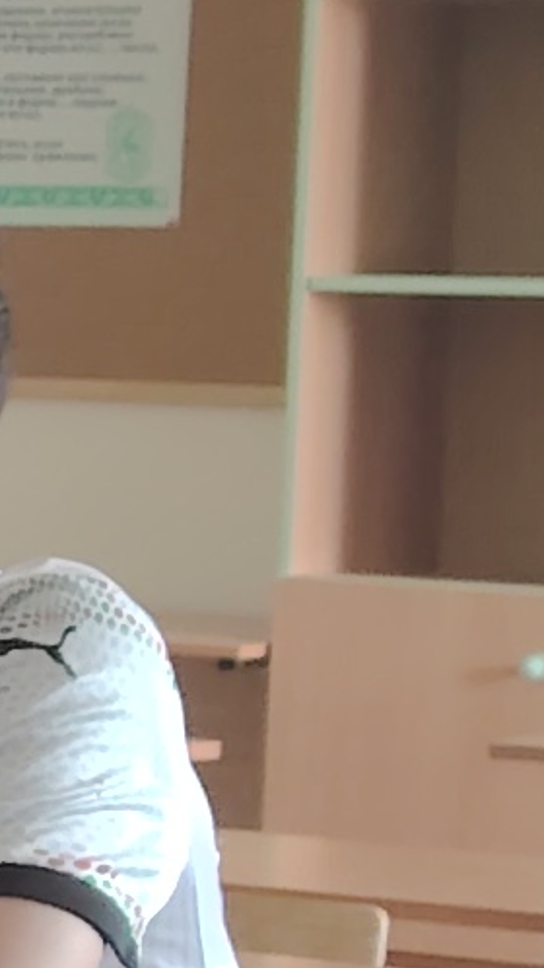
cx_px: -1591
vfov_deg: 10.3
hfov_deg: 5.2
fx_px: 5387
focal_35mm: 210
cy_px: 558
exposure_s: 1/33.3
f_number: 1.75
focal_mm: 5.25
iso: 931
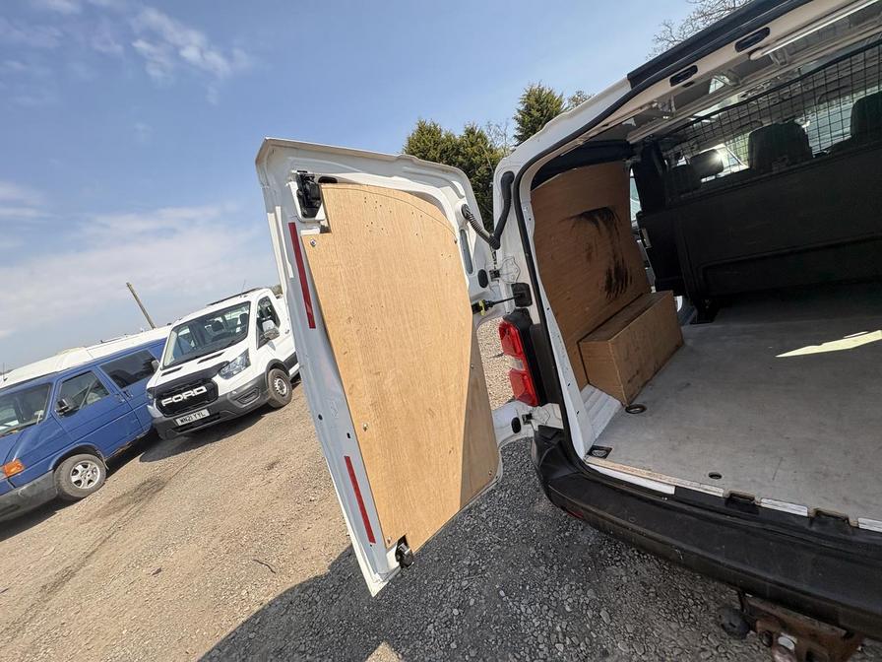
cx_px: 441
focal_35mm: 14
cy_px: 331
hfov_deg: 102.1
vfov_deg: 85.7
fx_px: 357
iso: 50
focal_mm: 2.22
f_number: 2.2
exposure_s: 1/879
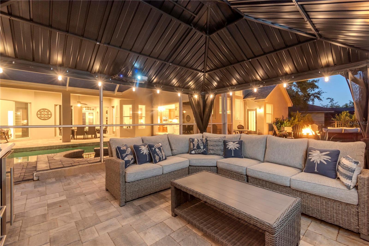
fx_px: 154
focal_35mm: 15
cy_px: 123
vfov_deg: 77.3
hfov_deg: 100.4
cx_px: 184
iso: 200
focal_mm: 10
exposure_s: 4
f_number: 8
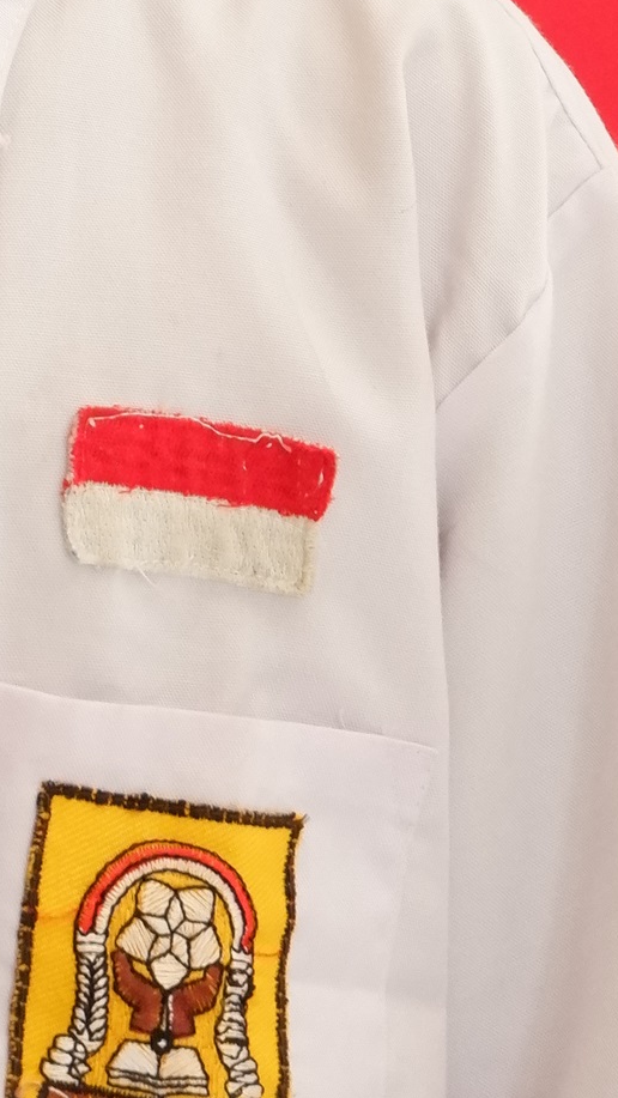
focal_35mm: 233
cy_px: -166
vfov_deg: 9.2
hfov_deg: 5.2
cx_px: -231
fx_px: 6786
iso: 3200
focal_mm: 45.2
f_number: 5.6
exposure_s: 1/70
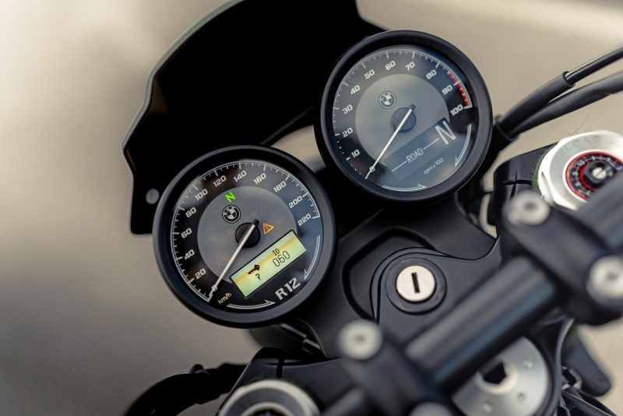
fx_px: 606
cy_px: 208
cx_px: 312
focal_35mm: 35
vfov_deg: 37.9
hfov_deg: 54.4
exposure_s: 1/640
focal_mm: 35
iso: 50
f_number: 1.4
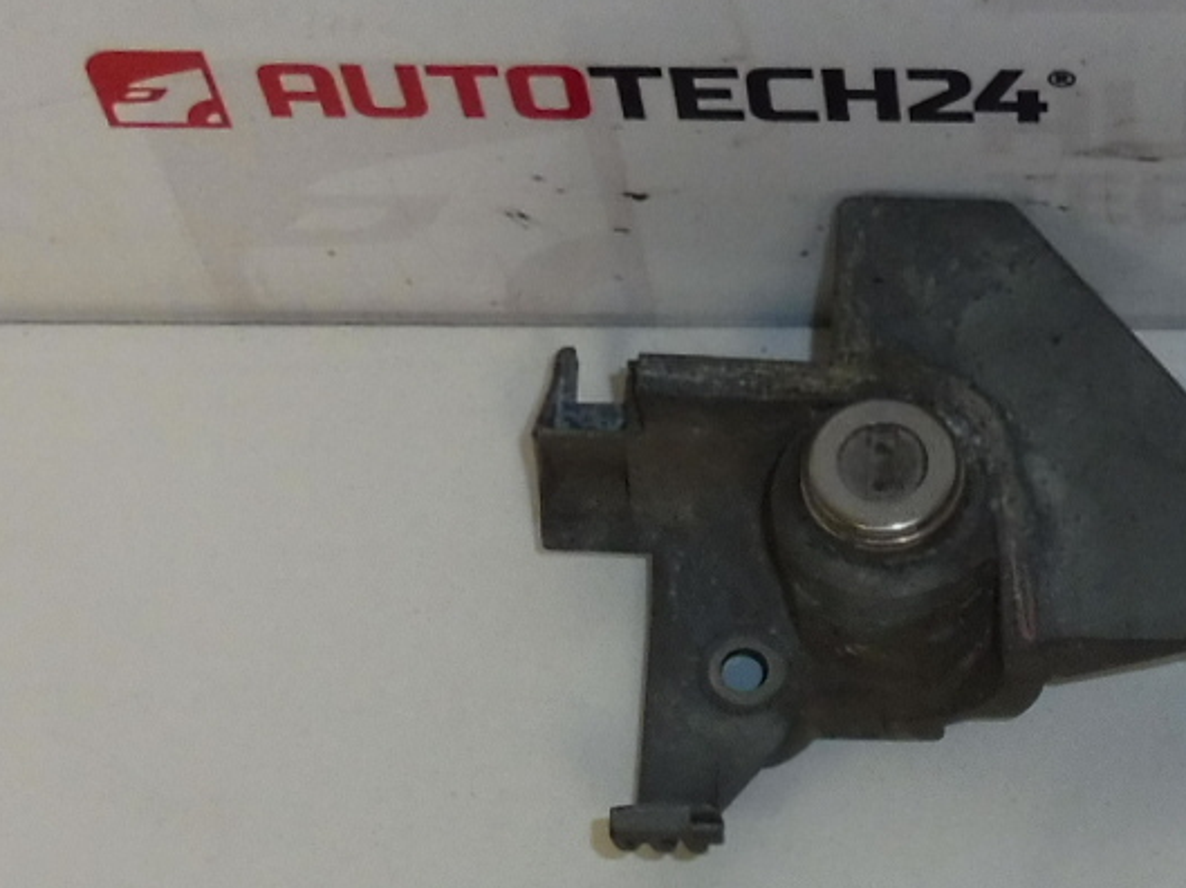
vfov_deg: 15.2
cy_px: 1103
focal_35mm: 93
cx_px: 1206
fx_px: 3184
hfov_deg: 20.4
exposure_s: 1/60
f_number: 3.5
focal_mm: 4.3
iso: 200
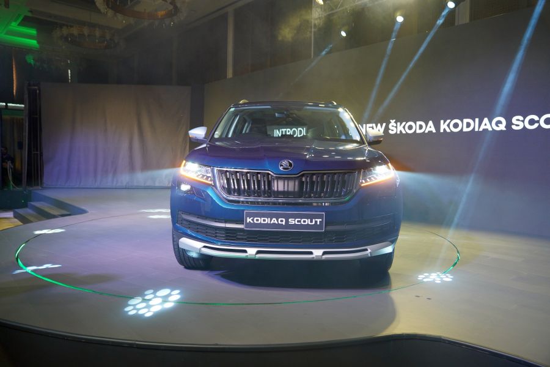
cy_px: 184
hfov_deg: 69.4
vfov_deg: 49.6
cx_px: 275
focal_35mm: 26
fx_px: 397
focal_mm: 26
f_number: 2.8
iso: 800
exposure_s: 1/320
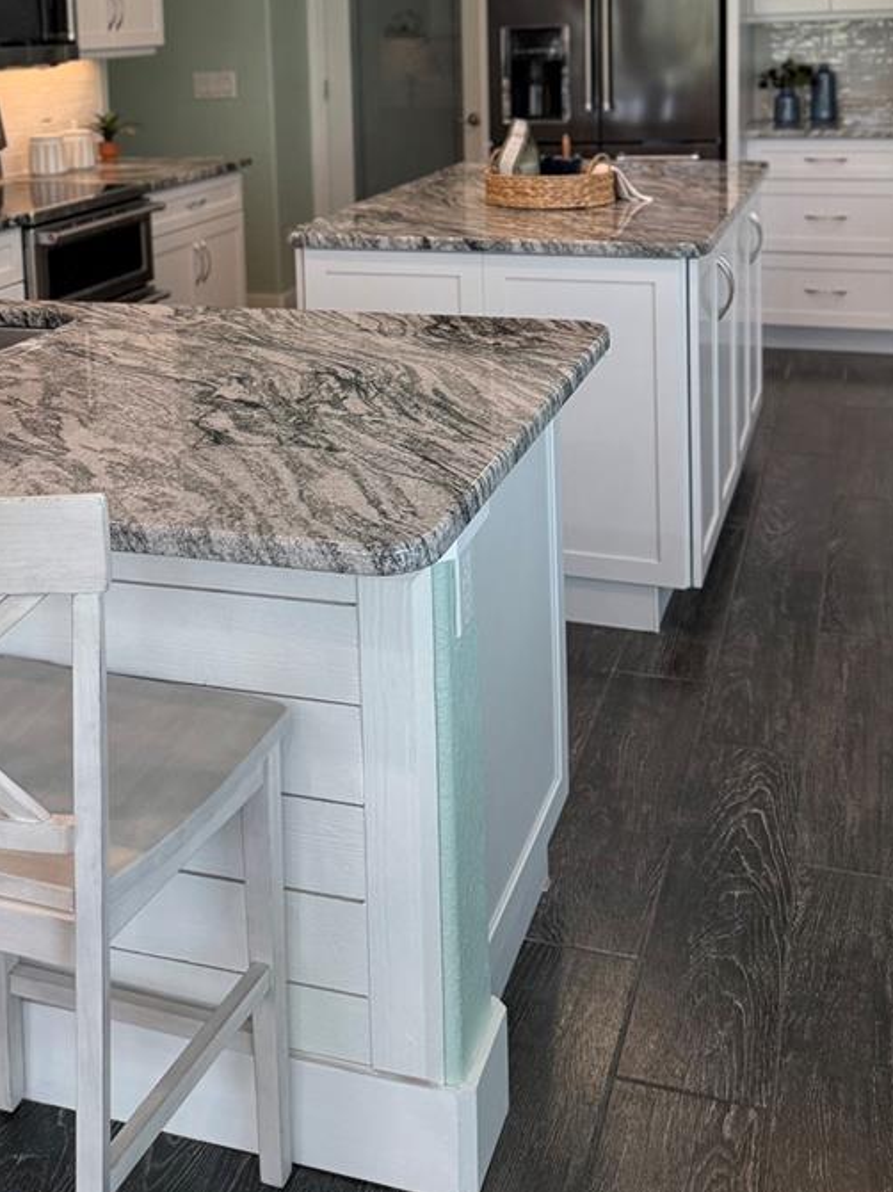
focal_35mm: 43
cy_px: 180
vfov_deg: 41.3
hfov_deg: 33.3
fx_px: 1480
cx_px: 310
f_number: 1.78
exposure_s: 1/250
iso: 200
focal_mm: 6.76
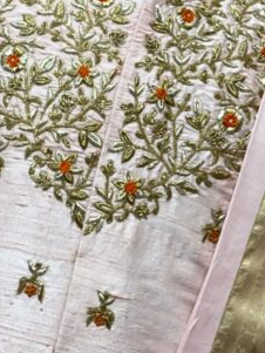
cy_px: 262
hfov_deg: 10.7
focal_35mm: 138
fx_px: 1408
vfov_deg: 14.2
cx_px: 40
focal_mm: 5.96
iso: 32
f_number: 1.6
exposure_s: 1/100
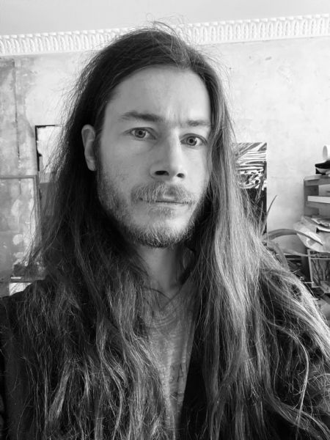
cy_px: 220
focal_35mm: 30
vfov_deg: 60.0
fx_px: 381
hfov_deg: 46.8
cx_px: 165
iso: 640
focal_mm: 2.71
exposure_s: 1/30
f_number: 2.2
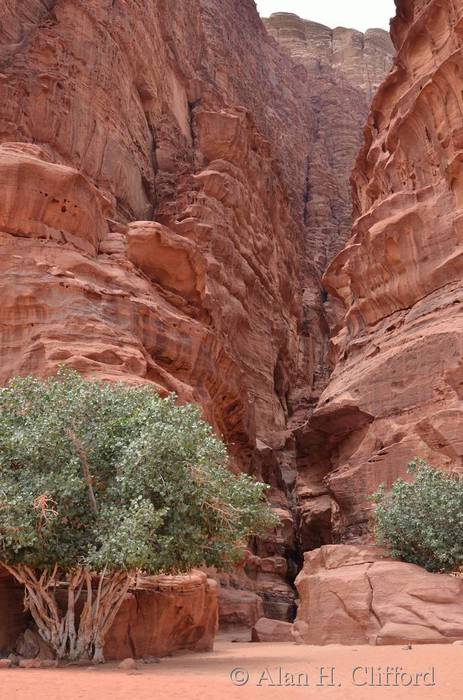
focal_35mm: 44
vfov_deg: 45.1
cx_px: 232
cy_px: 350
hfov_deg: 30.7
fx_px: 844
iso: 100
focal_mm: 29
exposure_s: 1/160
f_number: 8
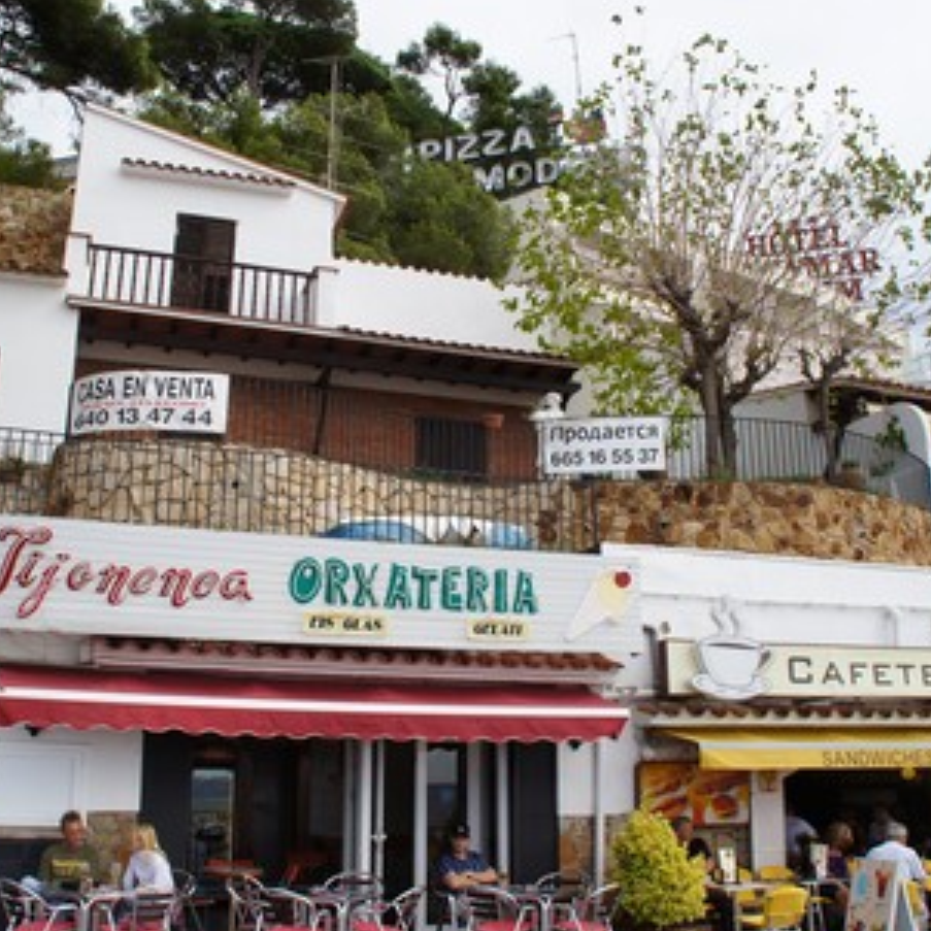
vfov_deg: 47.2
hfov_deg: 47.2
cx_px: 421
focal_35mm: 35
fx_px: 1065
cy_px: 466
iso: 100
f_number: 11
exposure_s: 1/80
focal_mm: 18
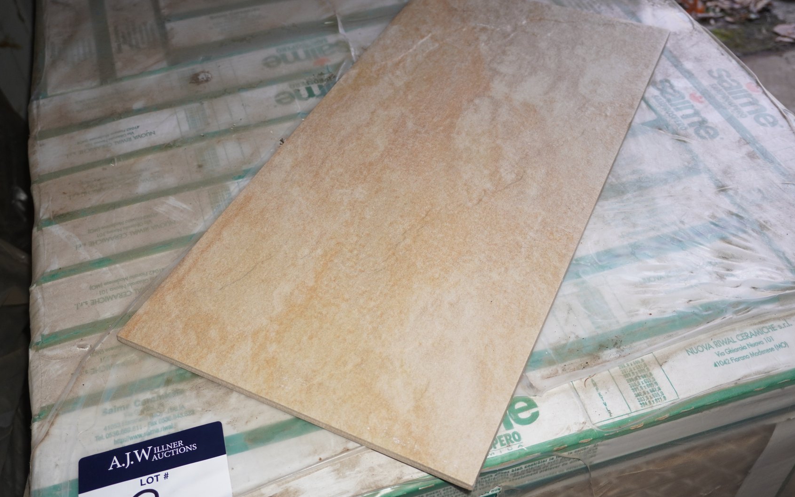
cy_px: 230
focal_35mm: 36
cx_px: 400
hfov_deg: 54.6
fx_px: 769
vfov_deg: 35.8
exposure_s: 1/160
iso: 500
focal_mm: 23
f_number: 4
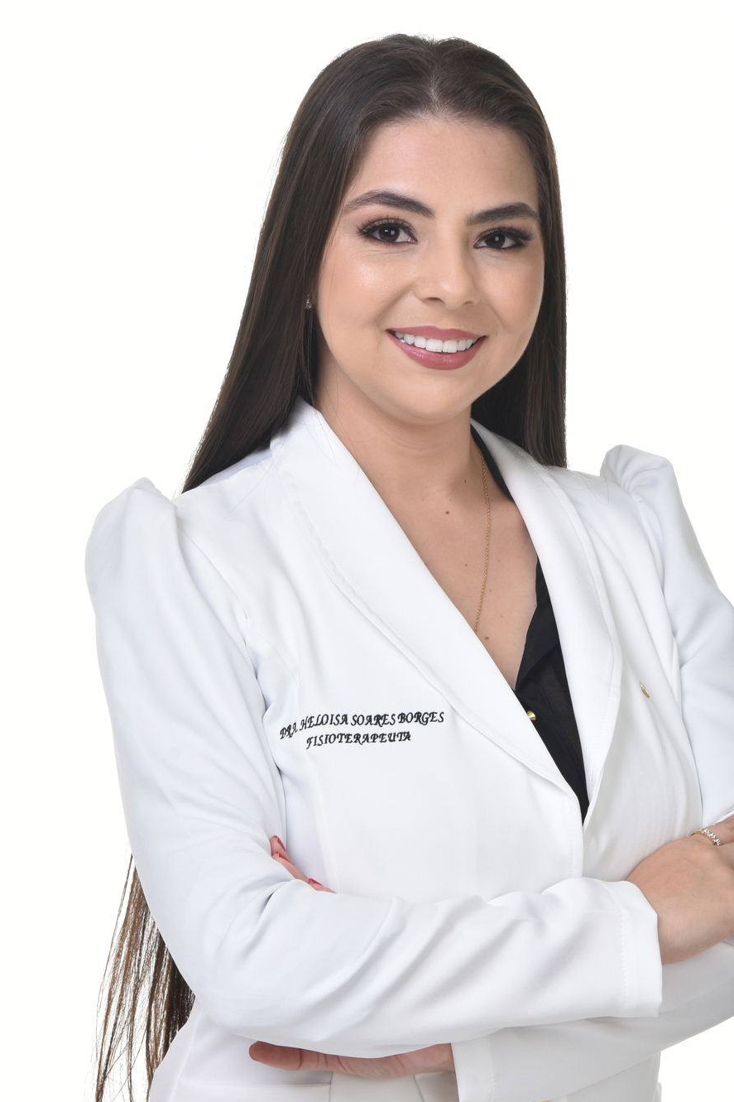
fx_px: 4344
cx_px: 409
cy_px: 586
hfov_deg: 9.7
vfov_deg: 14.5
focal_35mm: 142
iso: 250
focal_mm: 70
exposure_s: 1/250
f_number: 14
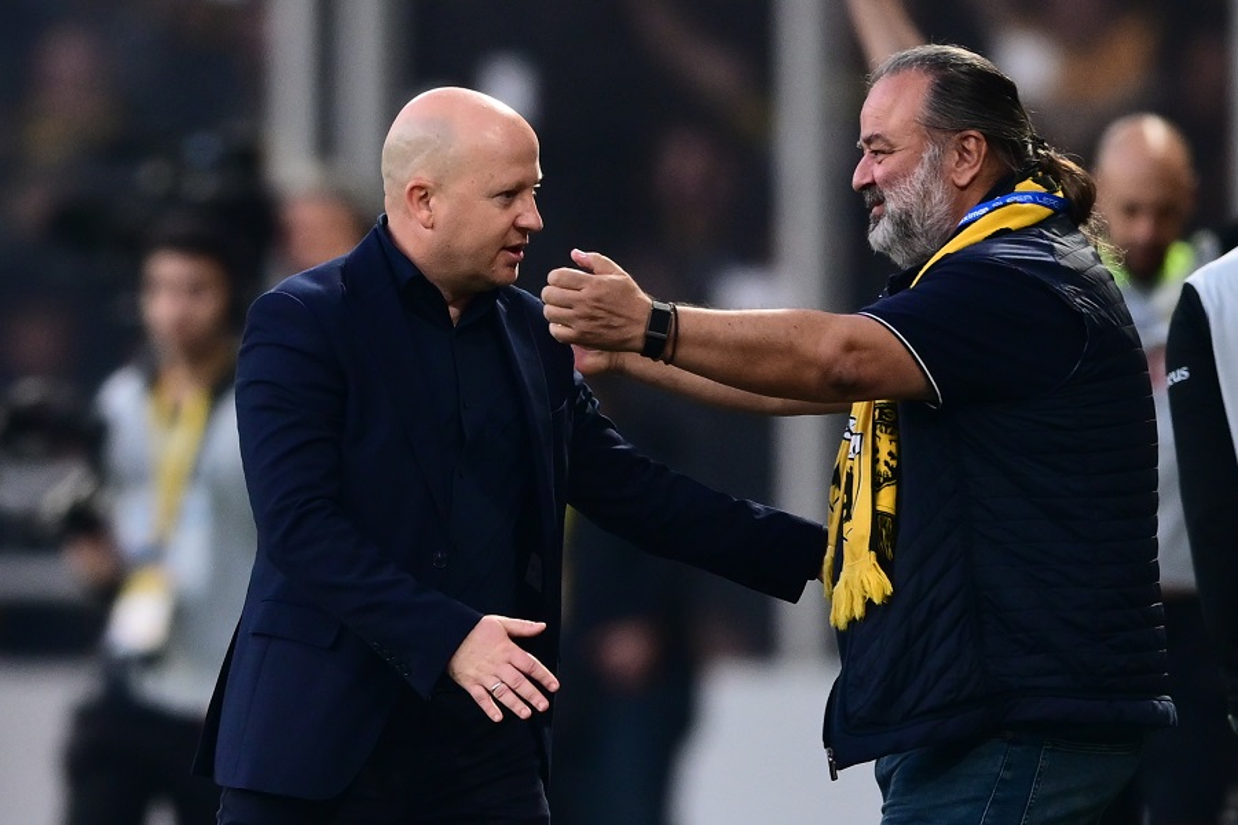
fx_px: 13754
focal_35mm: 400
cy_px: 412
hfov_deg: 5.2
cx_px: 619
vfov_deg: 3.4
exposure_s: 1/800
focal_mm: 400
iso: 1000
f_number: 2.8
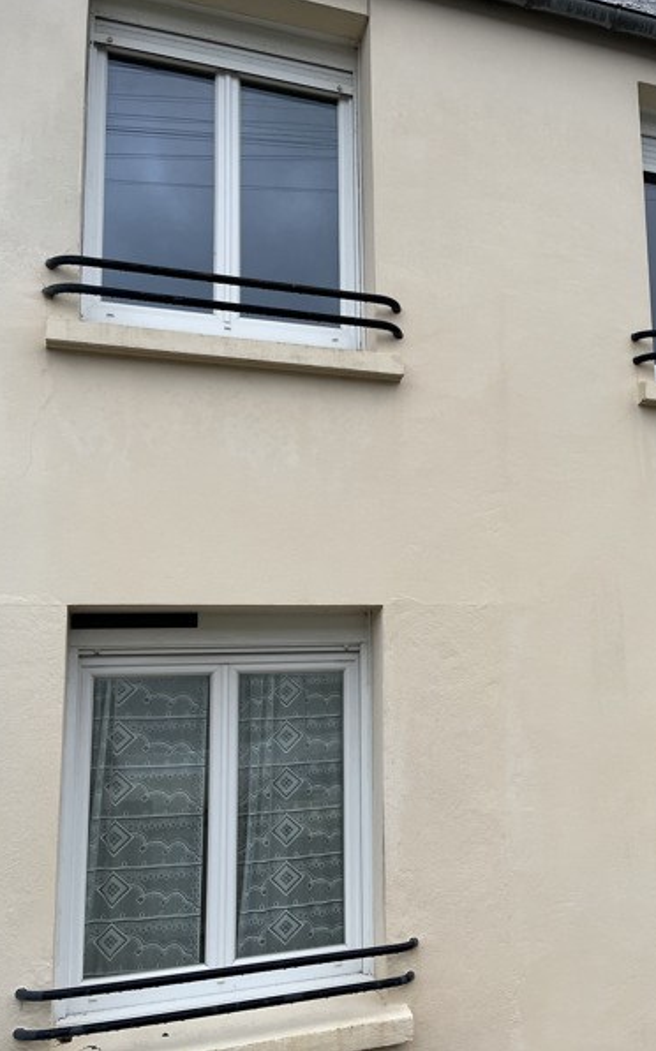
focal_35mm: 37
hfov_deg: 32.9
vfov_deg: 52.8
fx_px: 1059
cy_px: 526
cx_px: 570
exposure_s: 1/331
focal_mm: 5.1
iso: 50
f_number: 1.6
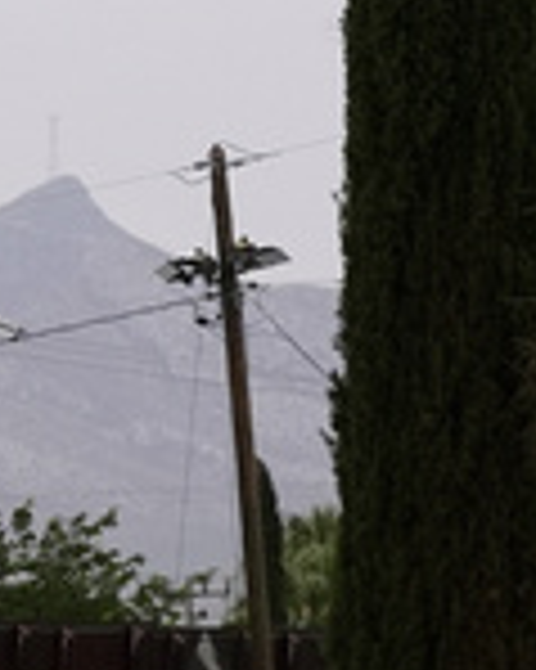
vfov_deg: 1.6
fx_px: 24117
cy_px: -501
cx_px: 829
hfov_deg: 1.3
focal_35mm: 1215
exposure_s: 1/1250
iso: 800
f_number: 8
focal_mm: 188
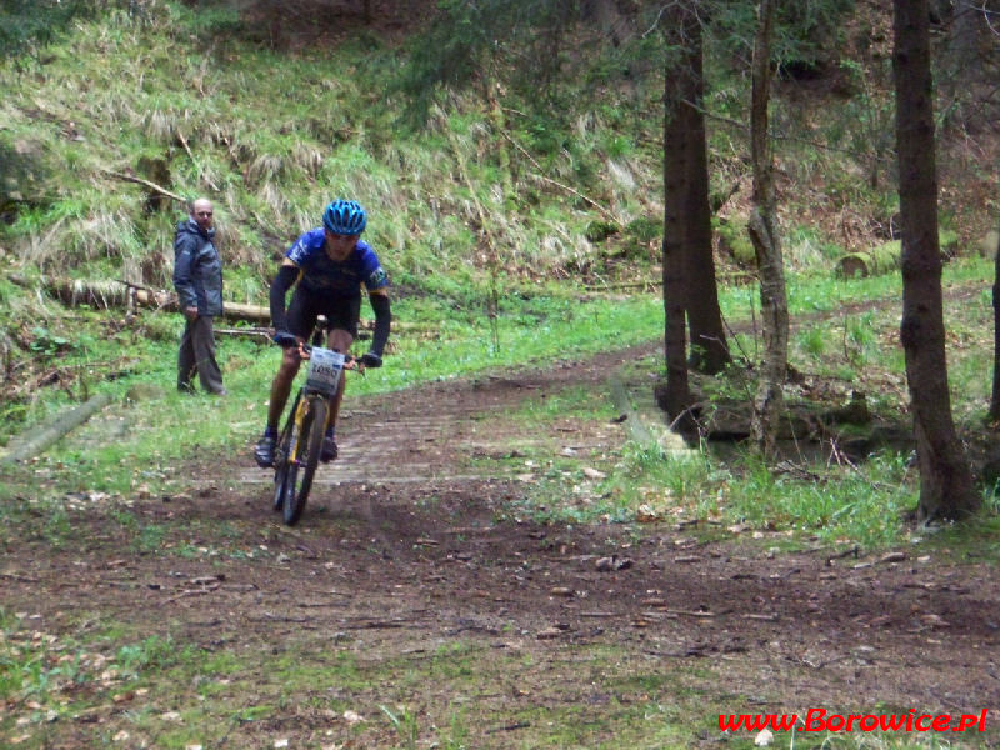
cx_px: 500
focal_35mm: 117
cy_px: 375
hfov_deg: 16.8
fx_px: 3380
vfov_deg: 12.7
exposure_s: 1/125
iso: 400
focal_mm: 19.2
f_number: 4.4
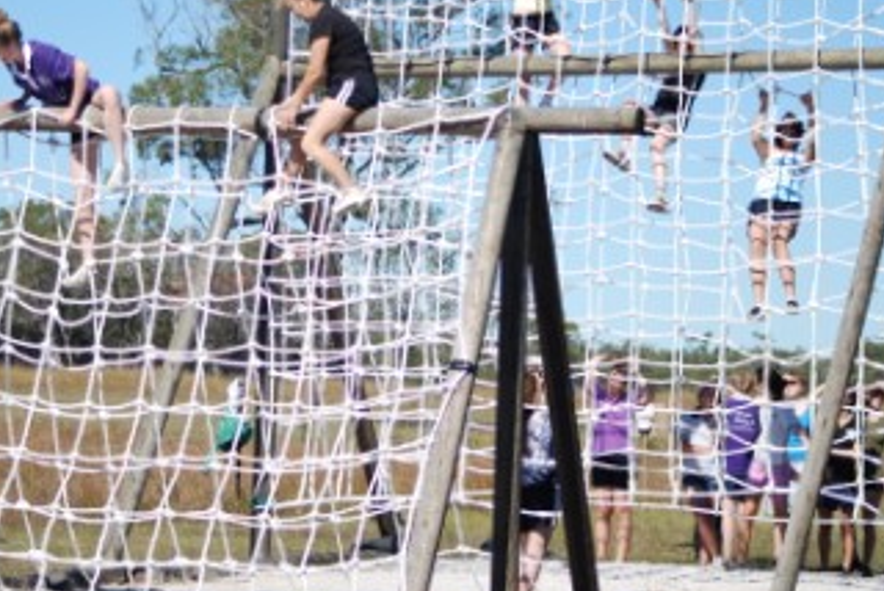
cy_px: 202
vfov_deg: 9.3
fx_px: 3613
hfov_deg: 13.9
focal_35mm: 147
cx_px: 373
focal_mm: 70
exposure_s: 1/640
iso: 100
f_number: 6.3
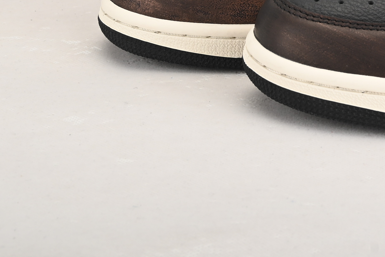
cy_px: -118
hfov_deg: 15.9
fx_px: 1327
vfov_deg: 10.7
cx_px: 457
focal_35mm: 124
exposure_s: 1/200
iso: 100
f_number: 11
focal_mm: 38
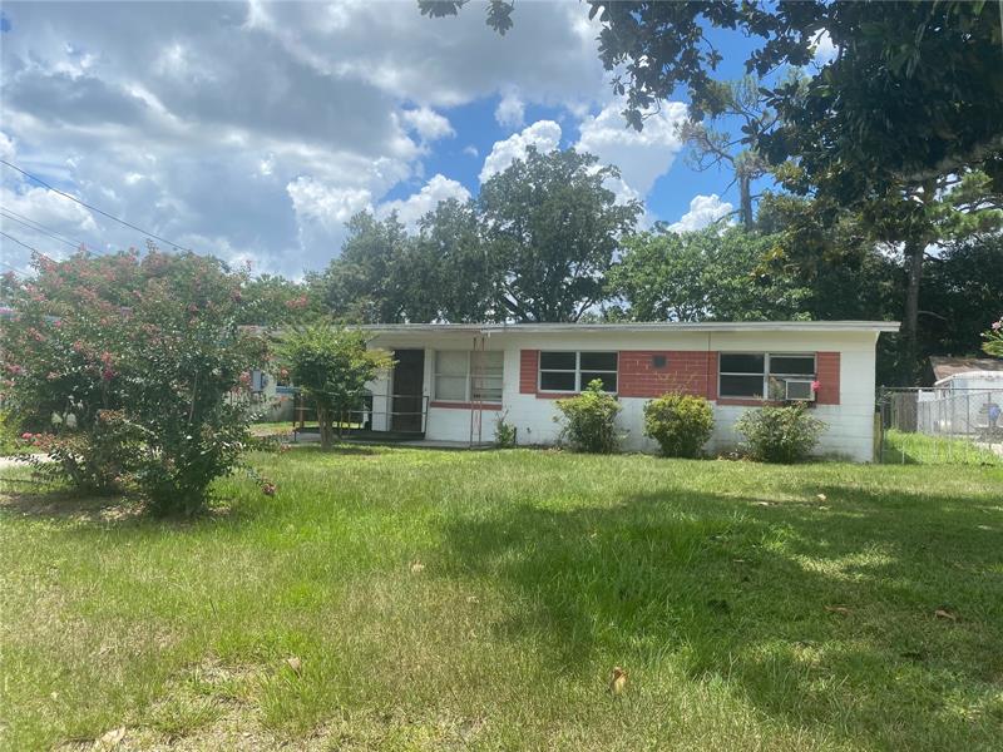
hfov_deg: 67.3
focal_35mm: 26
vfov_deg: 53.1
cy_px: 376
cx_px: 502
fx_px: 753
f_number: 1.8
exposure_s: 1/2890
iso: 32
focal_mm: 4.25
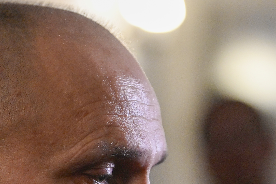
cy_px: 219
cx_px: 87
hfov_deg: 6.8
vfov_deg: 4.5
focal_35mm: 305
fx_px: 2338
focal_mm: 122
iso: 4000
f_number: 2.8
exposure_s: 1/250
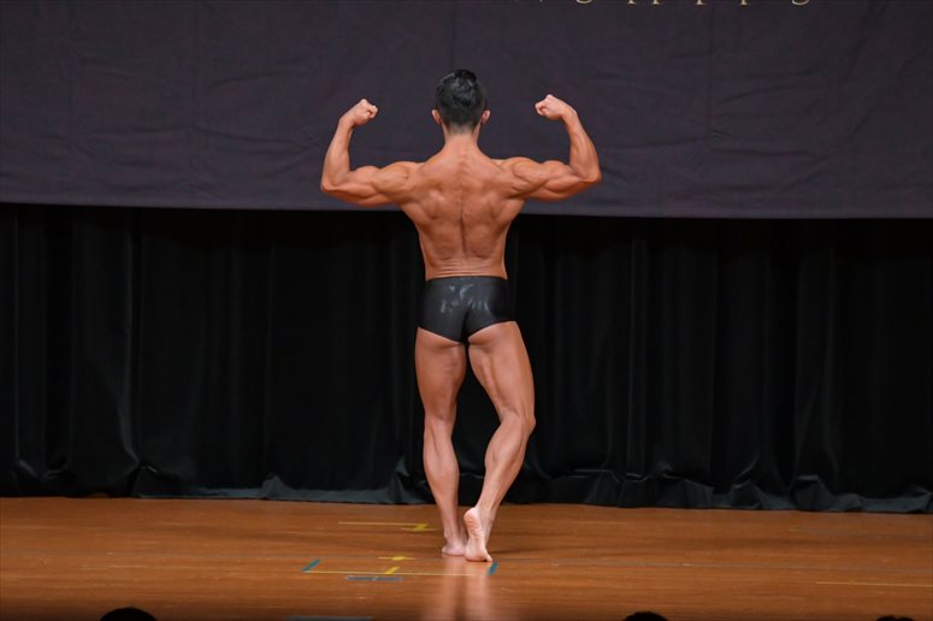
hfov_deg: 7.6
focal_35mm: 270
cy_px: 310
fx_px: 6994
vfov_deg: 5.1
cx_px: 466
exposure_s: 1/400
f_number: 5.6
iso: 4000
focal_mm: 180
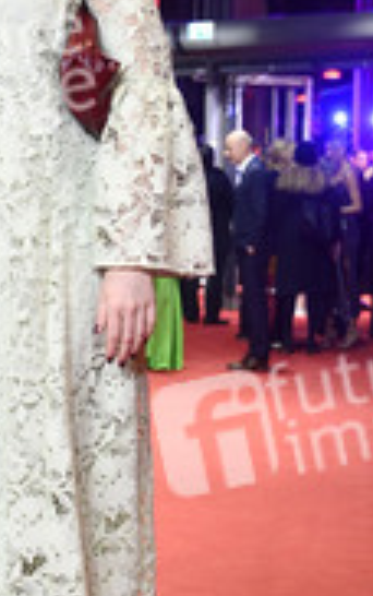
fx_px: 1997
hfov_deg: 10.6
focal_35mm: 123
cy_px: 255
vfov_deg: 16.9
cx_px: 23
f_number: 5.6
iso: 5000
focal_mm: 55
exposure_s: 1/200
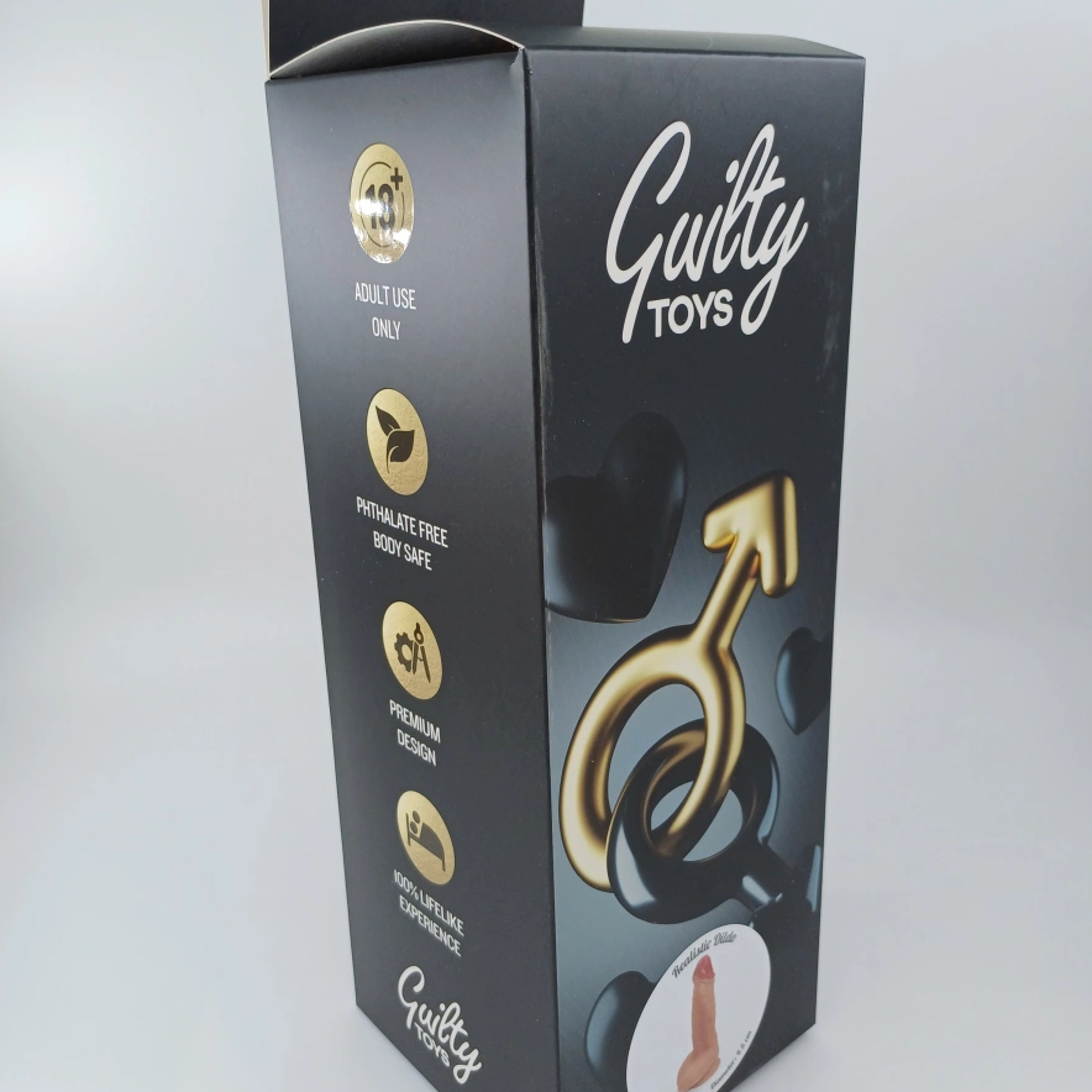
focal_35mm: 30
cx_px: 552
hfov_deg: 54.0
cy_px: 497
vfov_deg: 54.0
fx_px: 1071
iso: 50
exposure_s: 1/317
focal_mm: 4.65
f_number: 1.8
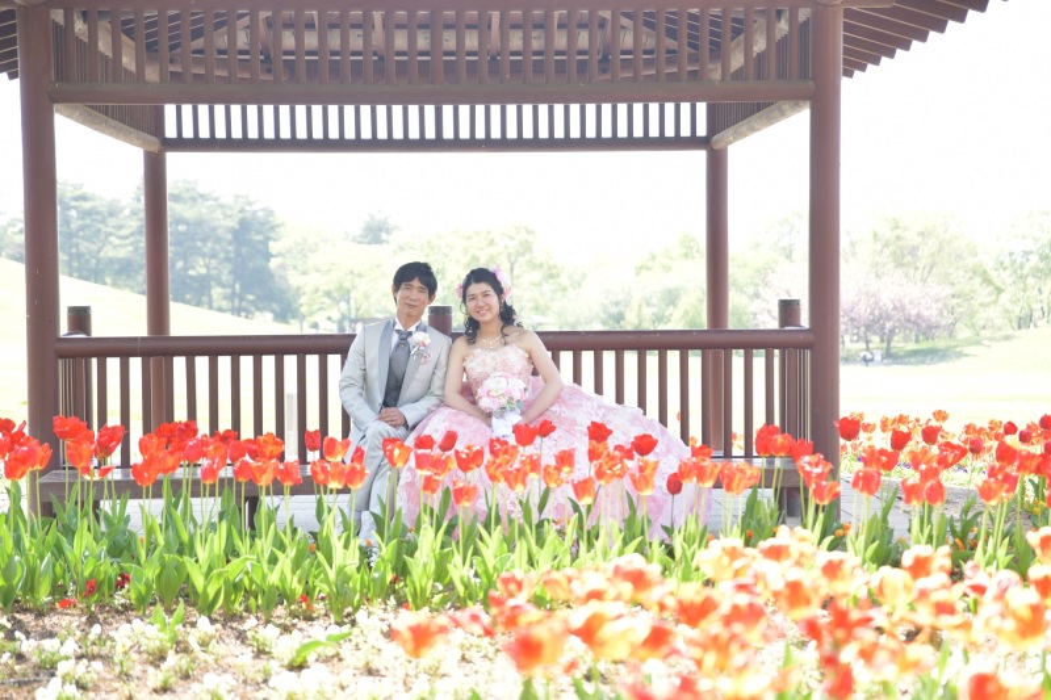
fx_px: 2043
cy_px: 350
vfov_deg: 19.4
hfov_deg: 28.8
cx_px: 526
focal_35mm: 70
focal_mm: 70
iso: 160
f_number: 2.8
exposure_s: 1/200
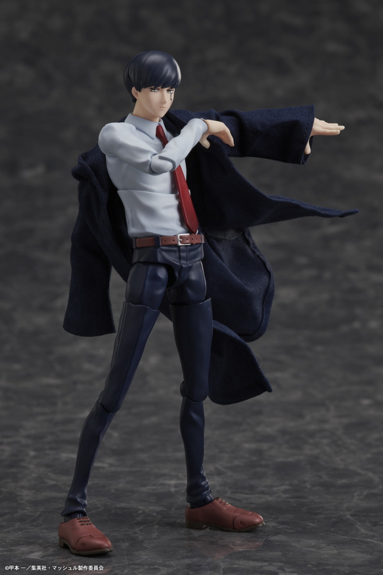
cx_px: 192
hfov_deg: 13.7
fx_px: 1596
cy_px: 288
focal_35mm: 100
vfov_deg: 20.4
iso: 100
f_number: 18
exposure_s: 1/125
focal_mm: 100
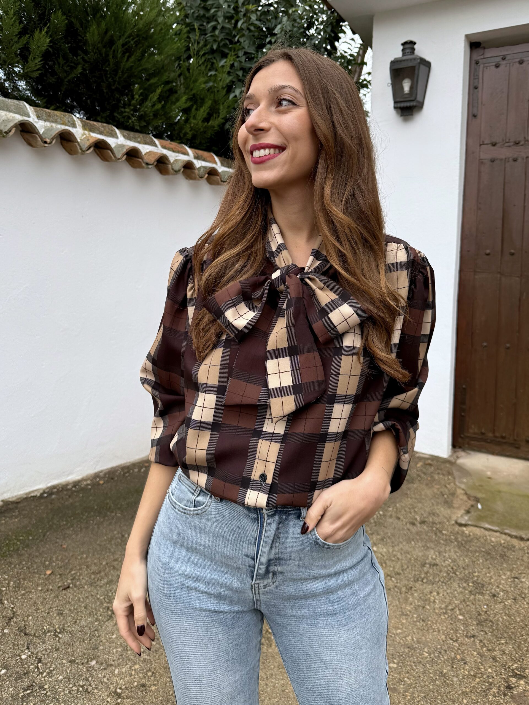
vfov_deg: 71.6
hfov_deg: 56.8
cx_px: 264
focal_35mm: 24
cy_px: 352
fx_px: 489
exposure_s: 1/283
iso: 64
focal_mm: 6.76
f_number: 1.78
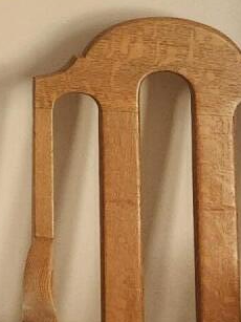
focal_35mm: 150
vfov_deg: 12.7
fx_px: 1393
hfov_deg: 8.1
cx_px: -536
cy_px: -119
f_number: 1.8
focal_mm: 5.4
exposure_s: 1/180
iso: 160
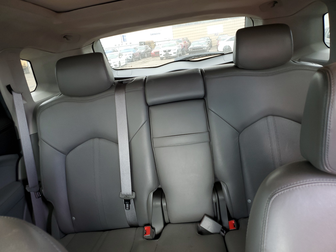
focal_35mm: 26
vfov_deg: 53.1
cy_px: 126
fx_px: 252
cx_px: 168
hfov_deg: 67.3
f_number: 1.5
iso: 71
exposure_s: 1/60.2
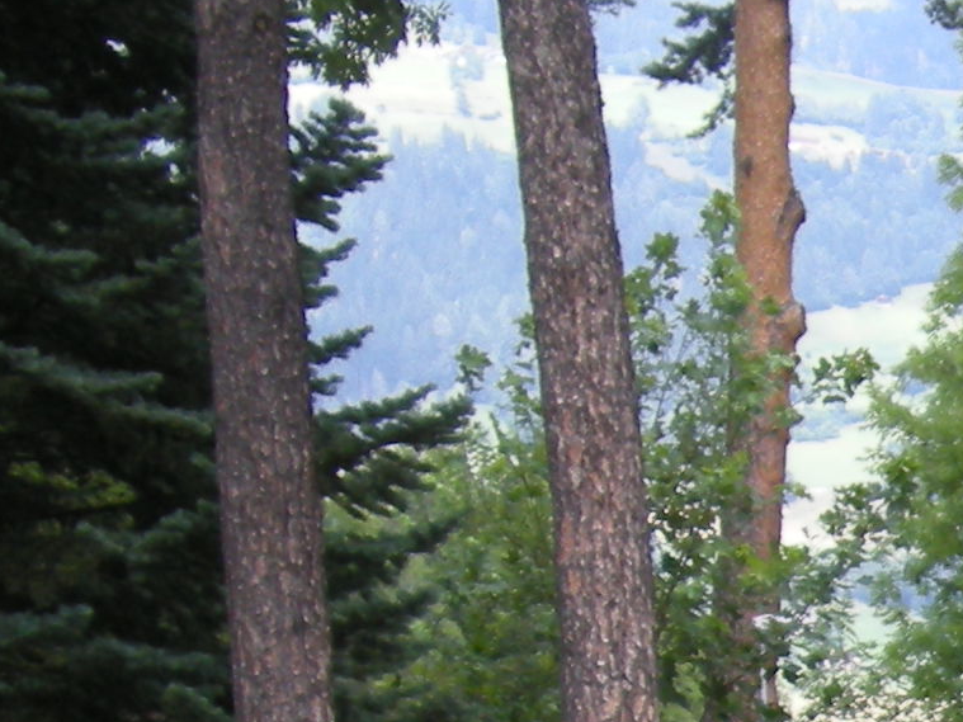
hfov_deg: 9.6
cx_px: 1819
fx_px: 5424
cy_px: 1604
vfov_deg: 7.2
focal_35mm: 195
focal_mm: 7.9
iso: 64
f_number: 2.8
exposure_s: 1/176
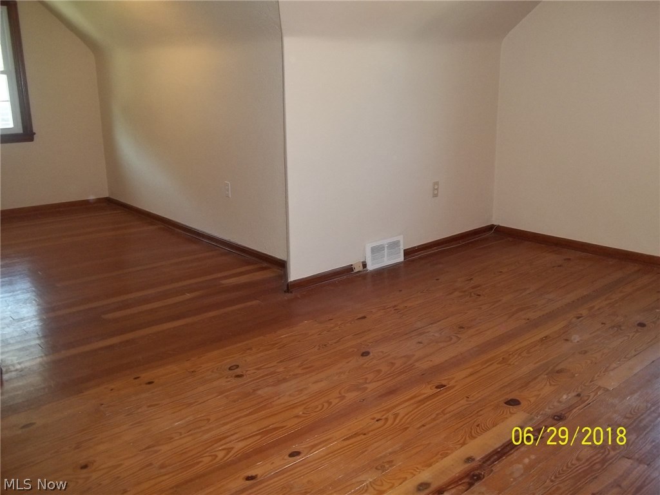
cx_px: 330
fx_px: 610
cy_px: 248
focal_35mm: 32
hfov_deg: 56.8
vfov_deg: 44.2
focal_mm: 5.7
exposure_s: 1/30
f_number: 2.9
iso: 160
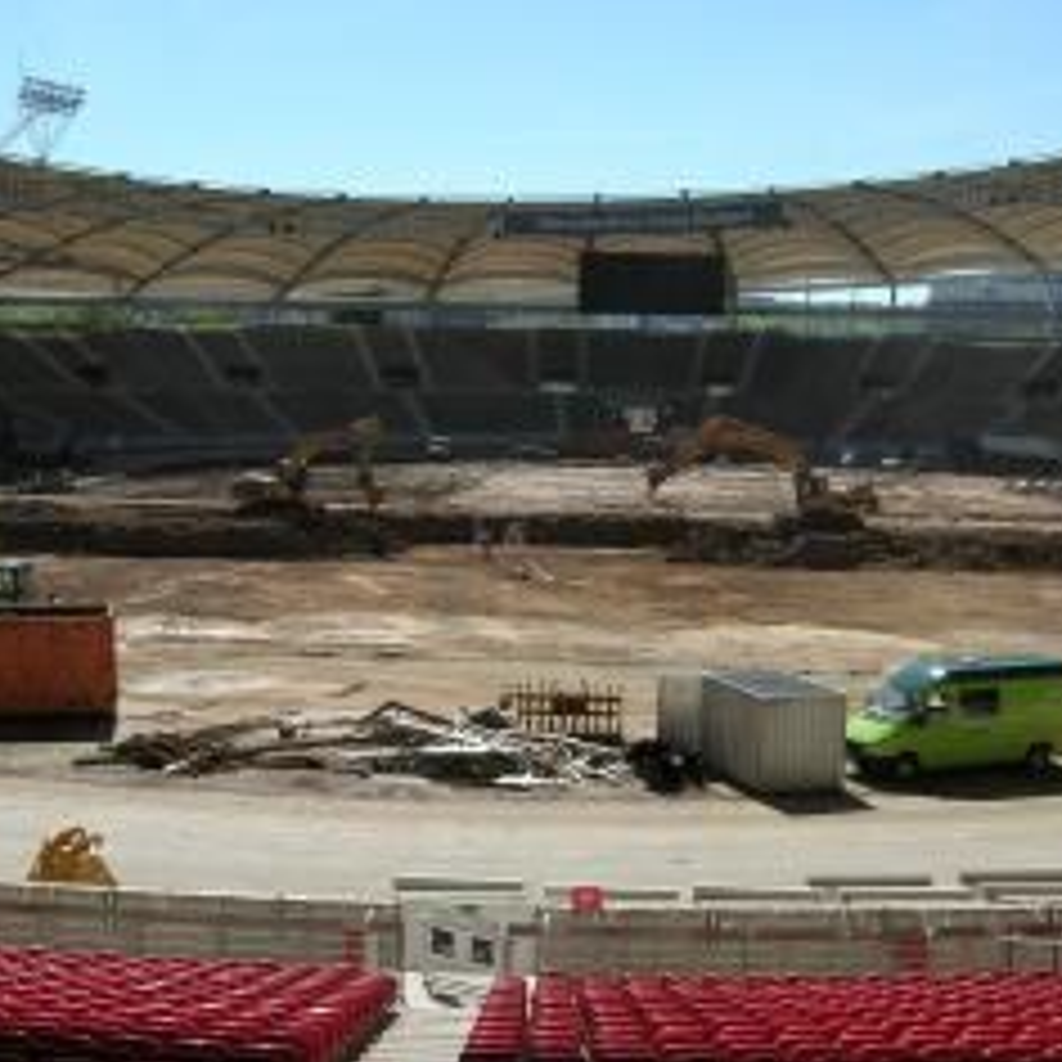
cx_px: 450
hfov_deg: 30.0
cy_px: 590
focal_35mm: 57
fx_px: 1978
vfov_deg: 30.0
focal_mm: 7.8
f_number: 4.8
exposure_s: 1/600
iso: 64
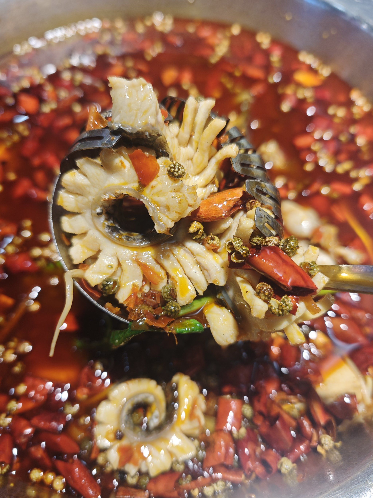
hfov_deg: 58.9
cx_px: 186
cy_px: 249
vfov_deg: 73.9
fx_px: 330
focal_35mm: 23
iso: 50
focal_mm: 6.55
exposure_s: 1/130
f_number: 1.6
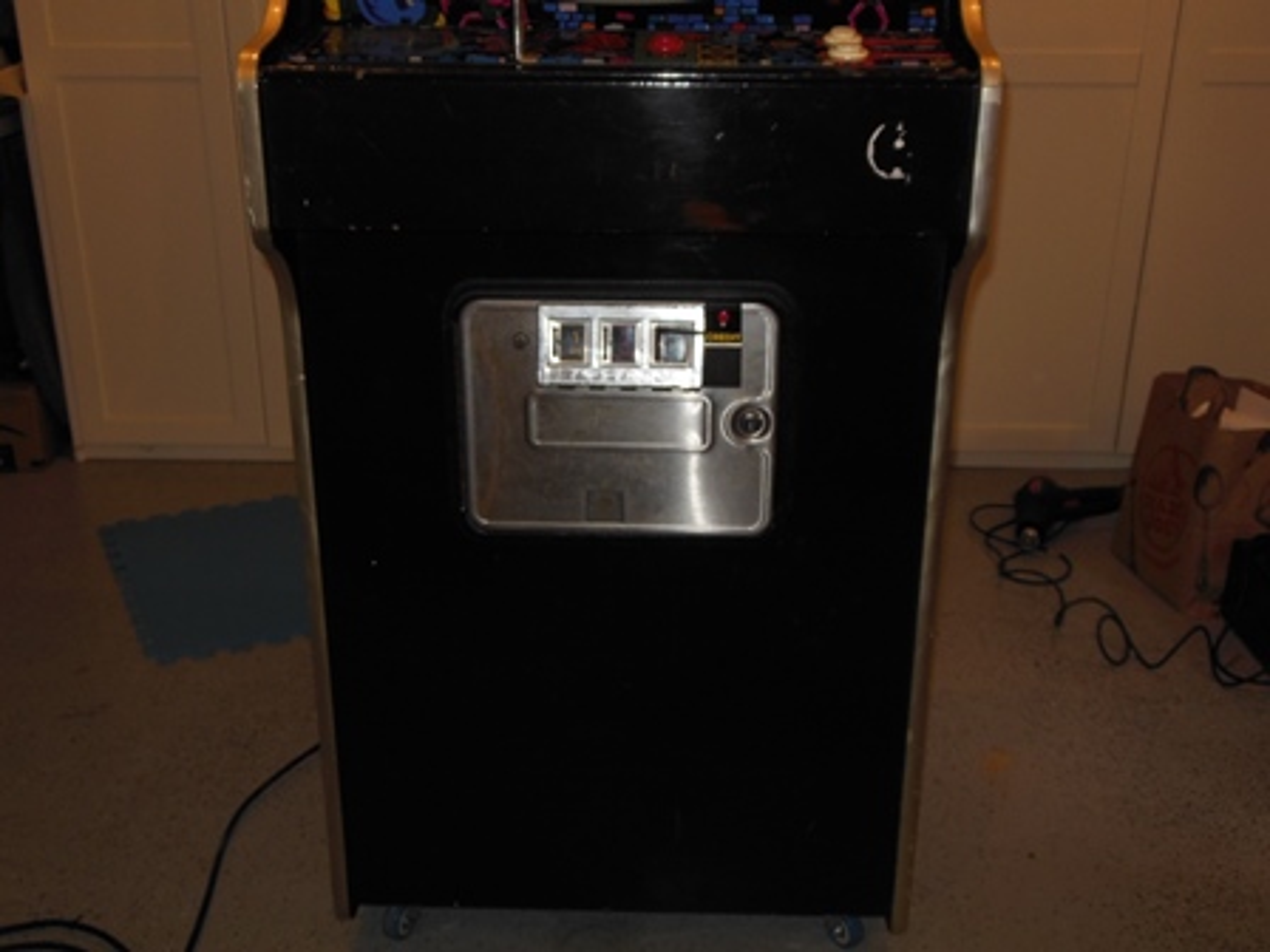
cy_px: 476
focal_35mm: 38
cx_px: 635
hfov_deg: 49.0
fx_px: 1394
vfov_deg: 37.7
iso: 200
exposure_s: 1/30
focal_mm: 6.8
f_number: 3.6
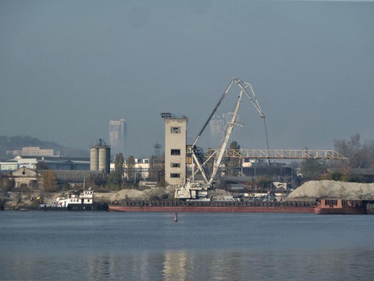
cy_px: 140
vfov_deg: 7.6
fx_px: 2117
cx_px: 187
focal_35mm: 196
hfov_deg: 10.1
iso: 80
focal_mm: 32.1
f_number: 5
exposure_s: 1/400
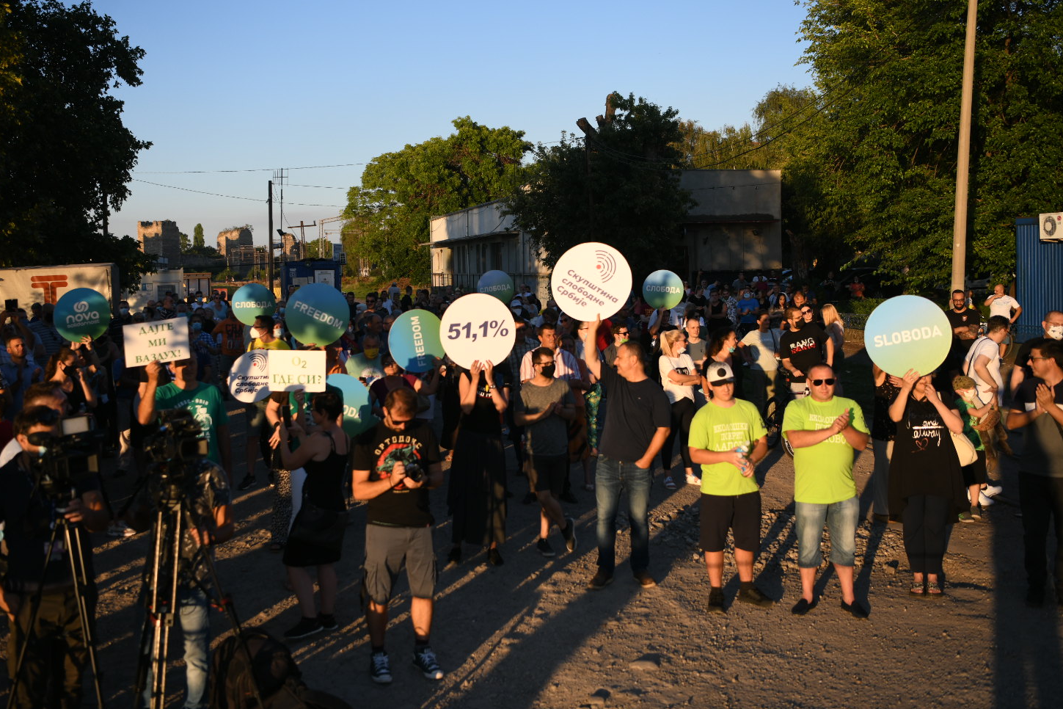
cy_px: 314
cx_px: 496
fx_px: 1122
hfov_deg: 50.7
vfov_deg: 35.0
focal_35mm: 38
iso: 320
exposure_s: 1/4000
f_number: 2.8
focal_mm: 34
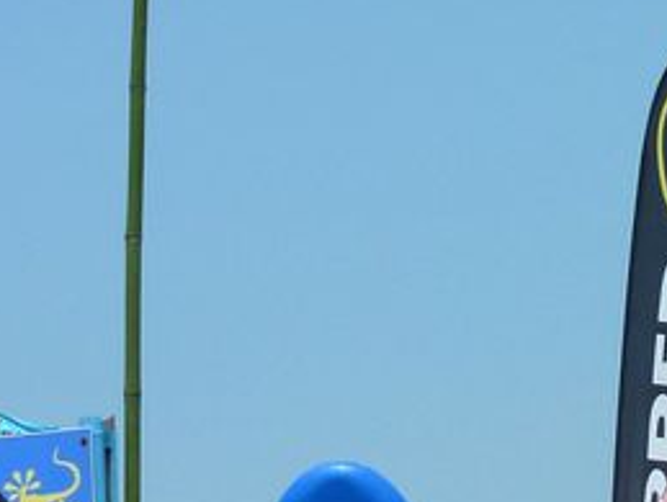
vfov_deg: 9.7
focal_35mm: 150
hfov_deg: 13.0
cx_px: 639
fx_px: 2894
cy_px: 644
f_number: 3.8
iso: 100
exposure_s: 1/1600
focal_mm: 6.8
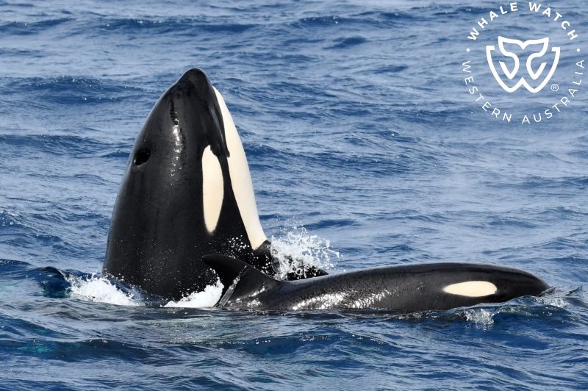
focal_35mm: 225
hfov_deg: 9.2
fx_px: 3672
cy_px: 196
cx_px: 294
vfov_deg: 6.1
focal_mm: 150
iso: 400
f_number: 8
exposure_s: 1/2000
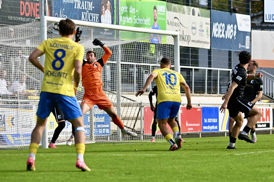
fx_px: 1218
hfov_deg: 12.8
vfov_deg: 8.6
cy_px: 91
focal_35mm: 160
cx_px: 137
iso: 450
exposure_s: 1/1600
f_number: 5
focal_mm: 160
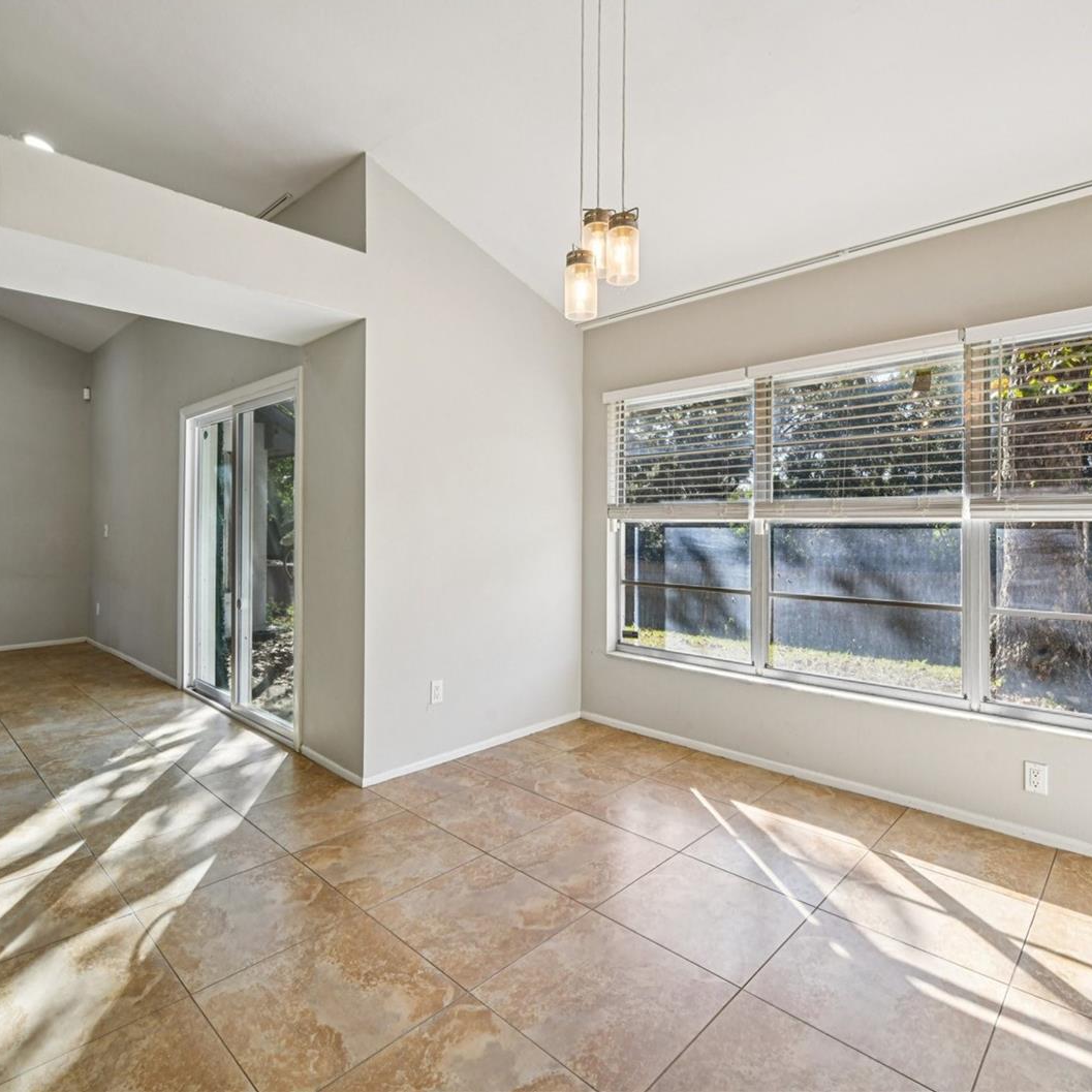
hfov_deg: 80.7
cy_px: 542
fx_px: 642
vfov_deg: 80.7
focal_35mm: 18
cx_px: 541
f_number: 8
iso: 400
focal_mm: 14
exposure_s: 1/125
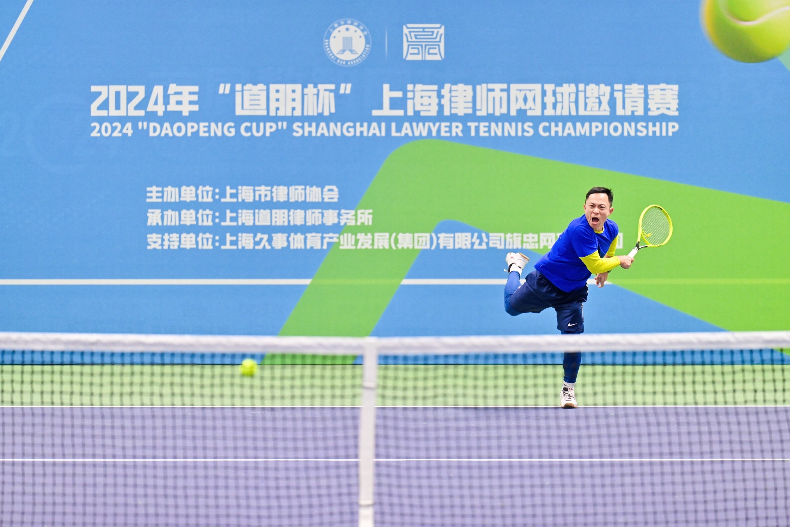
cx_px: 395
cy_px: 264
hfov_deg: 10.3
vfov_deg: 6.9
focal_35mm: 200
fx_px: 4389
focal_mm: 200
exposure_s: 1/500
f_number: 2.8
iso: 1000
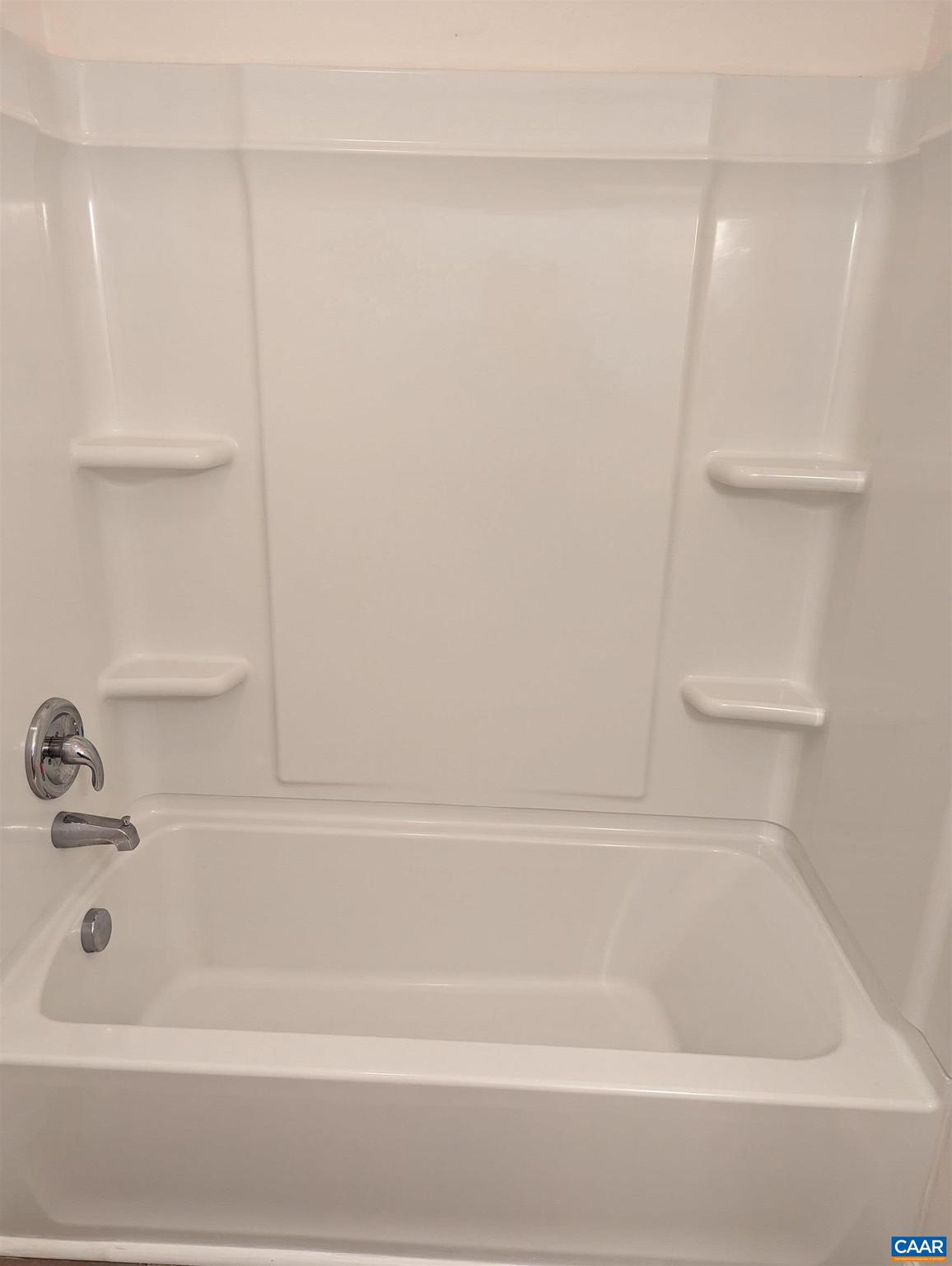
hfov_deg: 56.9
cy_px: 633
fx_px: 878
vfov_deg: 71.5
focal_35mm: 24
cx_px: 476
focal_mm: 6.81
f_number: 1.85
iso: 280
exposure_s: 1/60
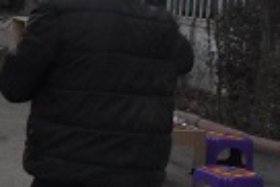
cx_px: -321
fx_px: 927
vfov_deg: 11.5
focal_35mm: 119
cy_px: 33
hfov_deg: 13.9
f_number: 18
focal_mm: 18
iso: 5000
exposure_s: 1/1250
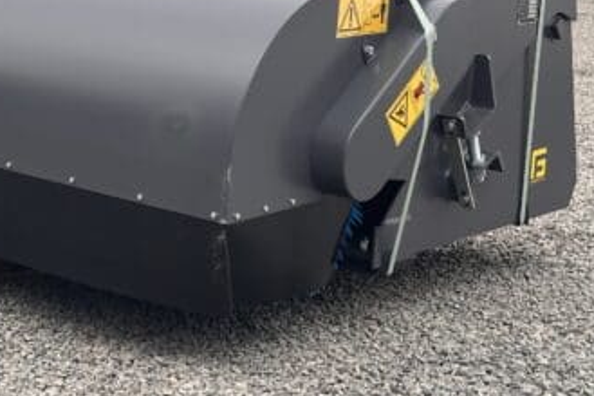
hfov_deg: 22.0
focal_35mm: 91
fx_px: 1501
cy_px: 69
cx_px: 83
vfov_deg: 14.9
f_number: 1.78
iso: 64
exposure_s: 1/267
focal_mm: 6.86
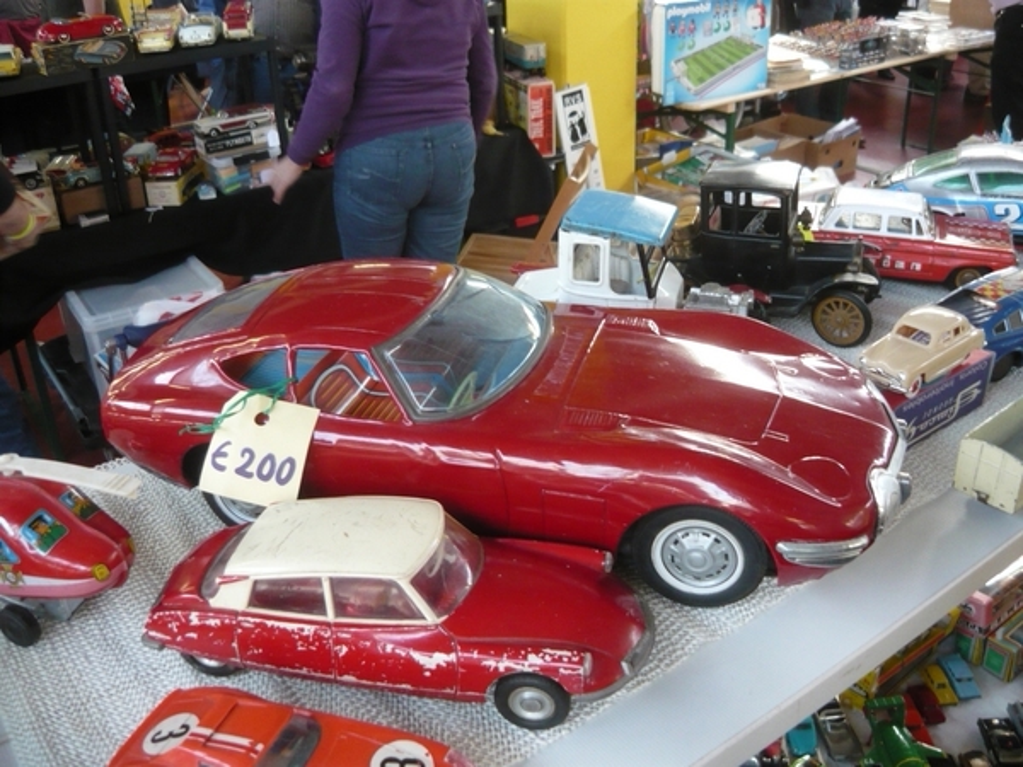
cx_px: 512
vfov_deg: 42.9
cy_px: 384
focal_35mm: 33
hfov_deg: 55.4
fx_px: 975
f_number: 2.8
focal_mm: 5.5
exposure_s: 1/30
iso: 320
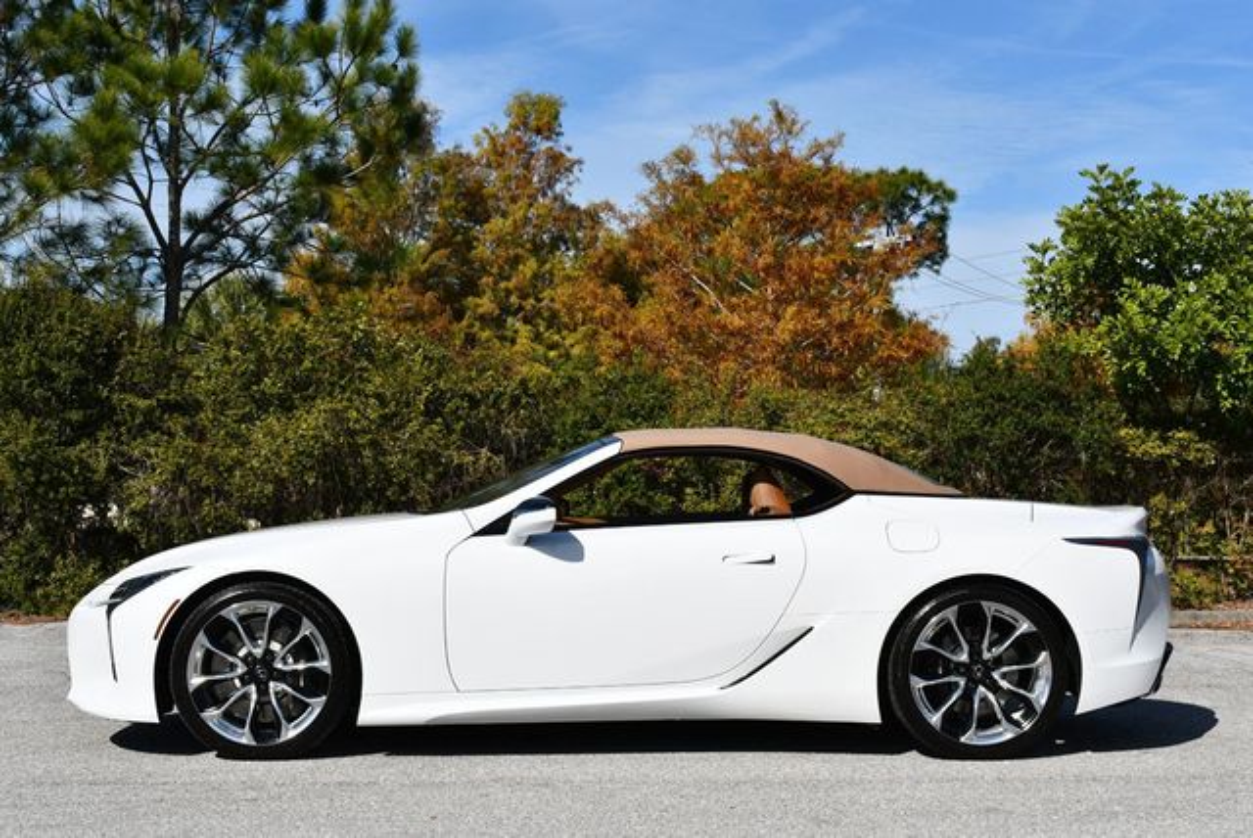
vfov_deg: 22.7
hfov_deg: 33.4
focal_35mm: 60
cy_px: 419
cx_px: 626
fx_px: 2090
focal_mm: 30
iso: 100
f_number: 10
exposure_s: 1/400
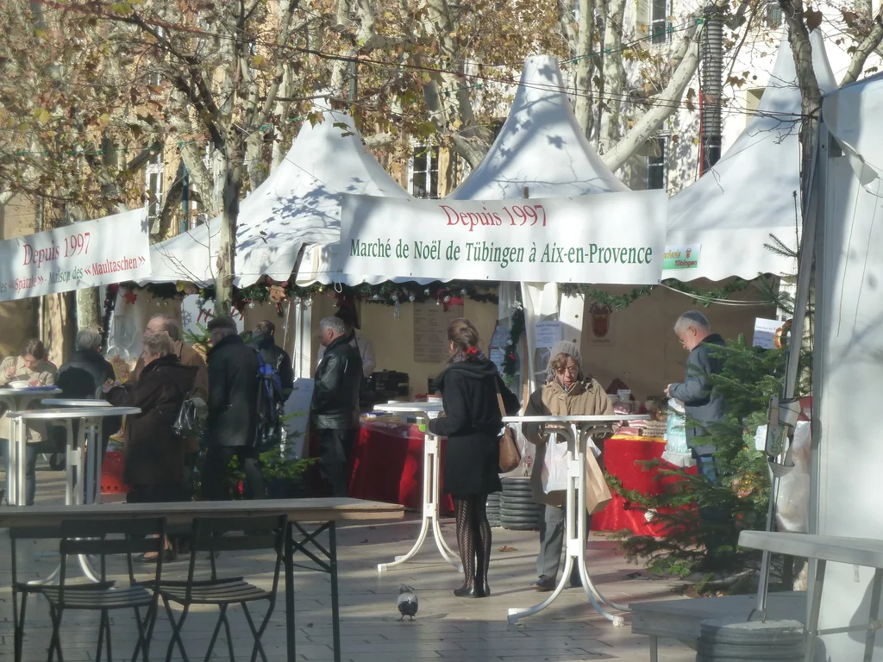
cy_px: 331
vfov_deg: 15.4
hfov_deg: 20.4
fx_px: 2449
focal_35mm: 96
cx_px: 442
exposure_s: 1/500
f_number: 4.3
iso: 125
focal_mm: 15.8
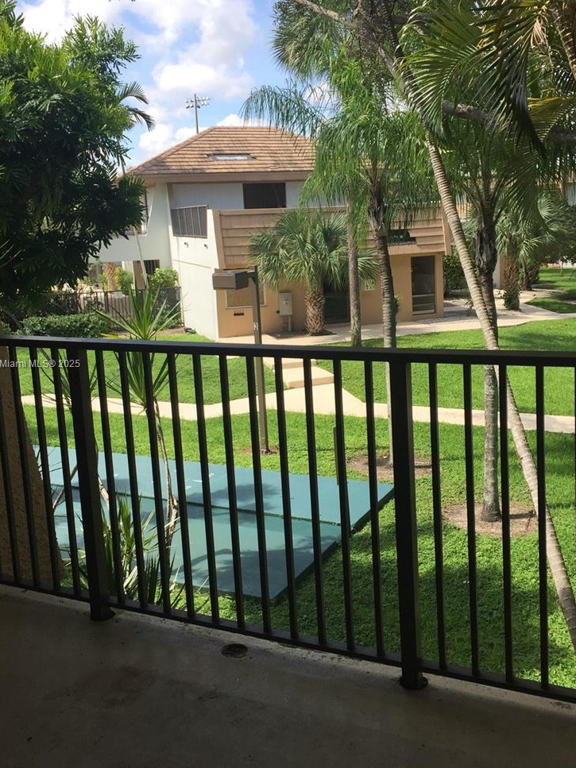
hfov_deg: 39.6
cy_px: 365
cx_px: 292
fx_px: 799
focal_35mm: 36
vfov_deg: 51.3
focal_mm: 4.15
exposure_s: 1/989
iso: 32
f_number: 2.2
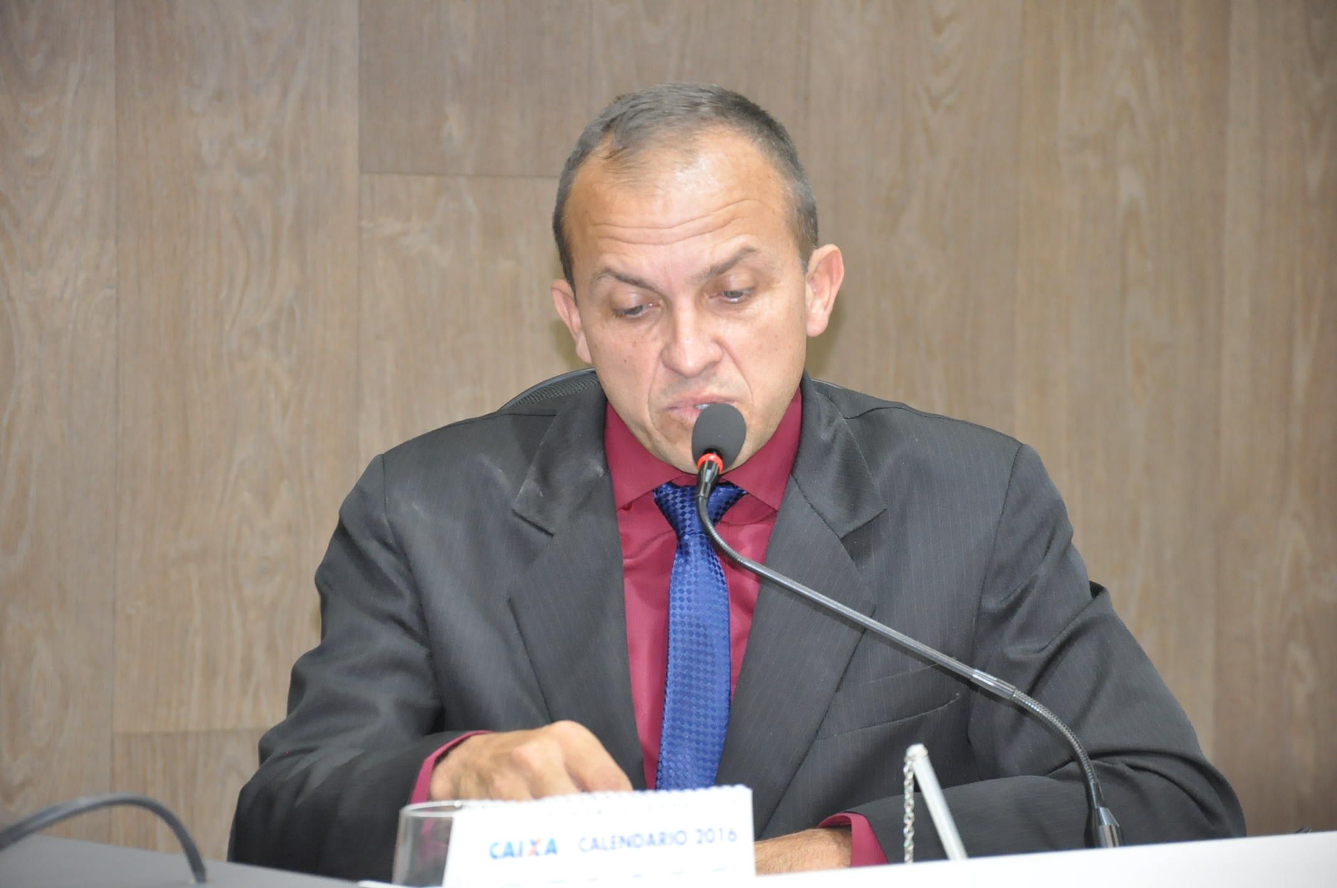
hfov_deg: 13.1
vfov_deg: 8.7
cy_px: 444
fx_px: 5842
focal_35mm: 158
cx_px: 668
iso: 2000
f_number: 5.6
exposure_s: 1/60
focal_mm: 105
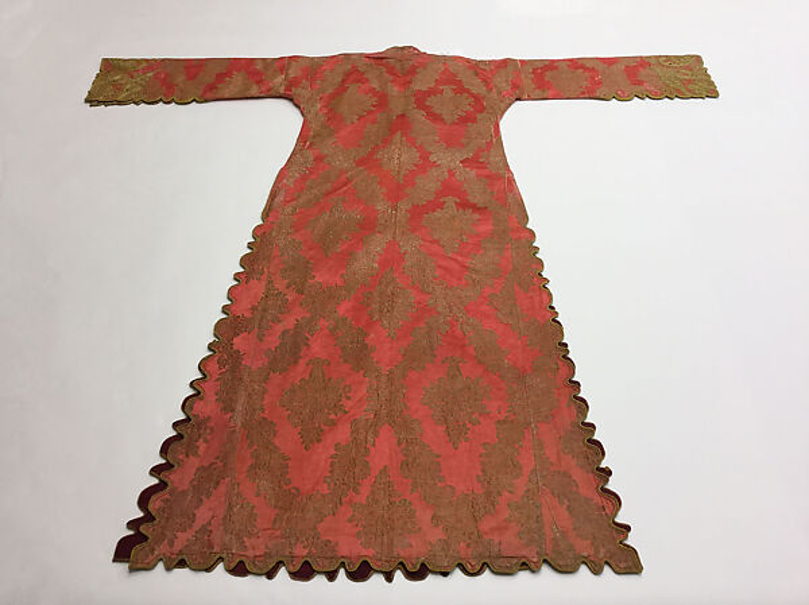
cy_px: 302
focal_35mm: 31
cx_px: 404
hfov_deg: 58.4
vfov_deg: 45.4
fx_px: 724
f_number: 2.4
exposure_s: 1/30
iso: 25
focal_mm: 3.3
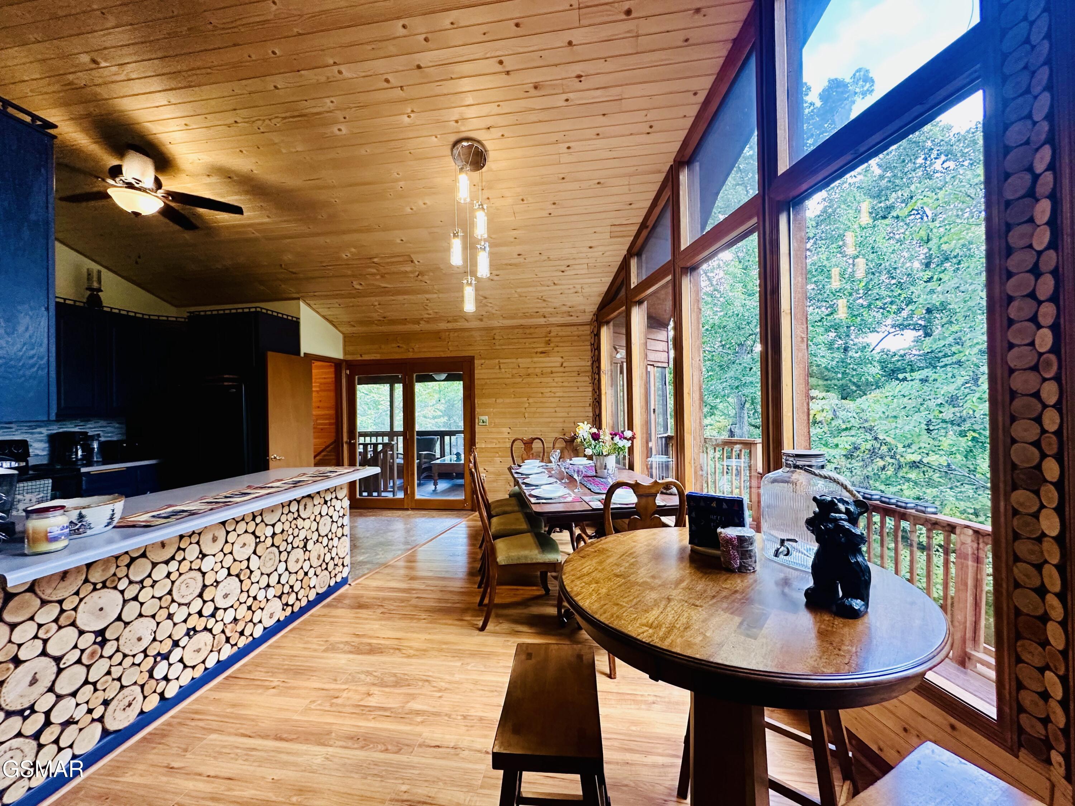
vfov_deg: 85.7
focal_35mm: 14
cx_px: 538
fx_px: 435
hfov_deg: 102.1
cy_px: 403
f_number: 2.2
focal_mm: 2.22
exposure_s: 1/120
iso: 250
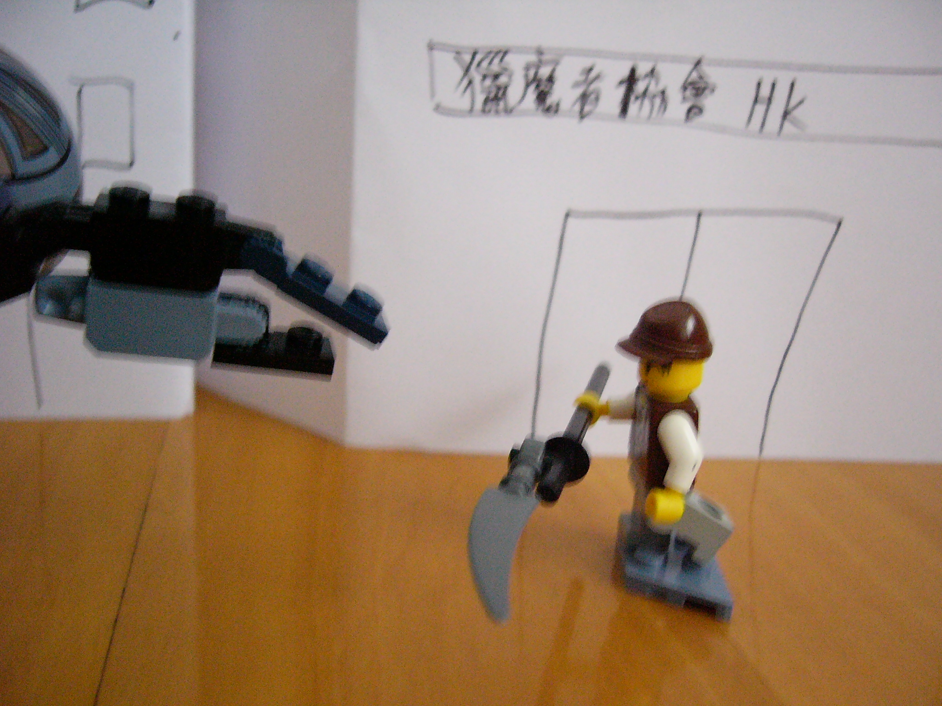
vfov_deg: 40.7
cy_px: 353
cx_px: 471
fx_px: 952
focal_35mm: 35
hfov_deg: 52.6
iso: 400
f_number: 2.8
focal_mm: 5.8
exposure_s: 1/10
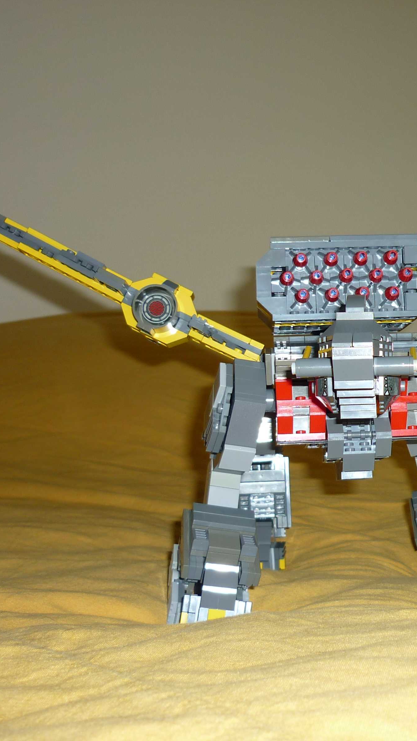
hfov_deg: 23.9
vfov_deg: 42.1
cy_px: 373
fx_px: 963
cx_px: 354
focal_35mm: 49
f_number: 2.8
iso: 100
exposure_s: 1/30
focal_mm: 5.5
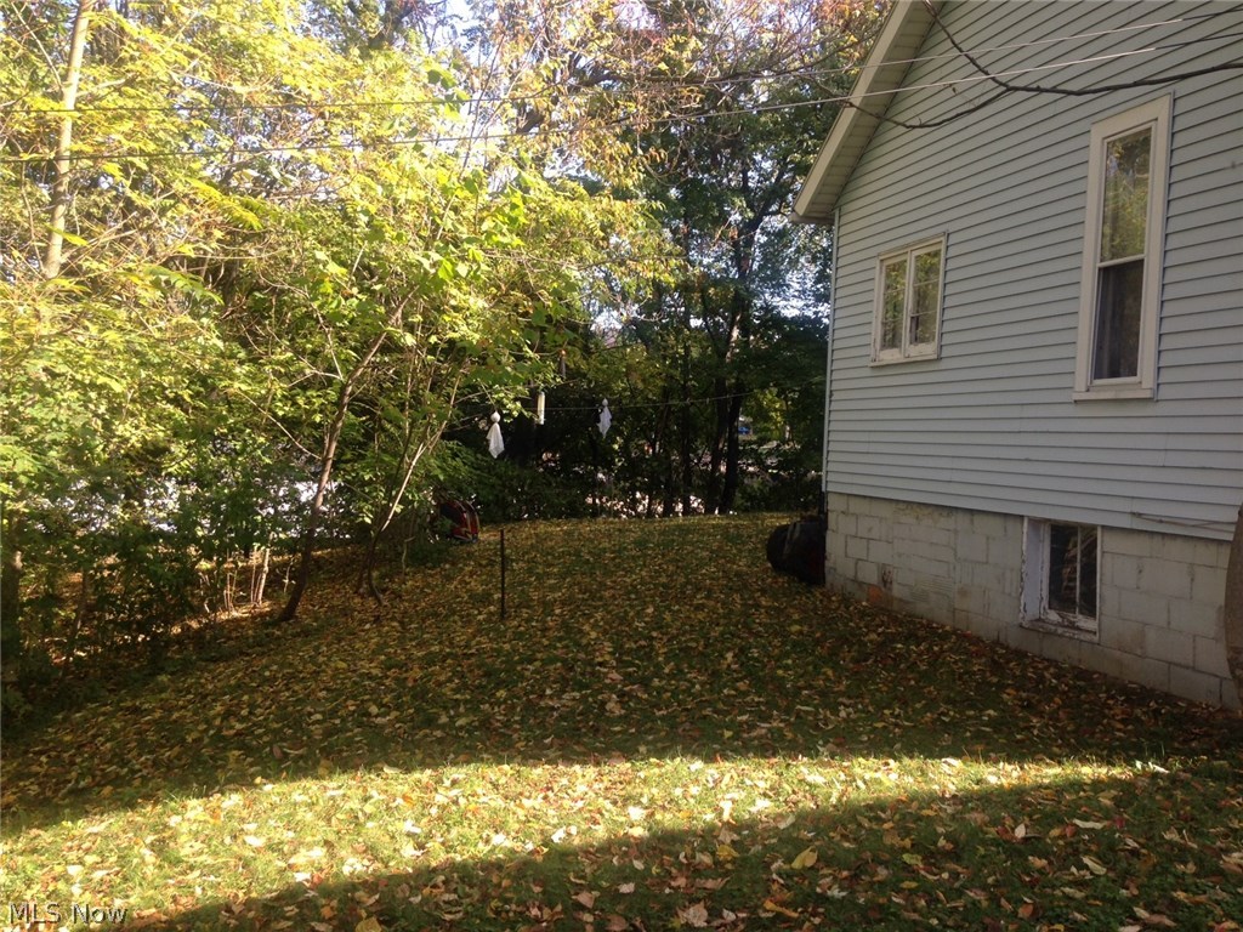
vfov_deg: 42.9
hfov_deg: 55.4
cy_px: 466
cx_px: 622
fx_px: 1185
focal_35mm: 33
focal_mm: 4.12
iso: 50
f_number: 2.4
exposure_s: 1/249
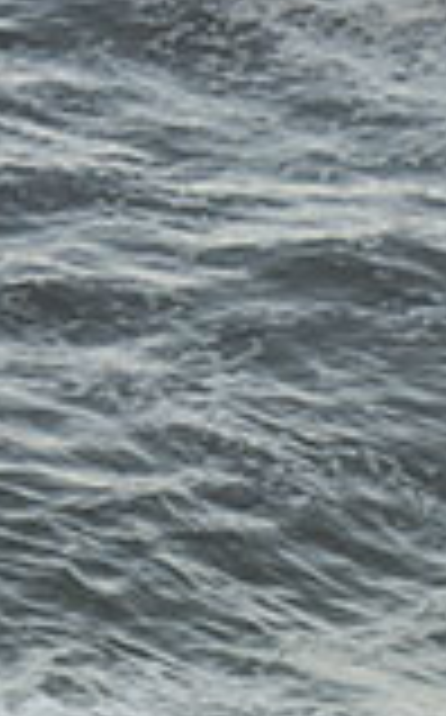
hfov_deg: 2.3
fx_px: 11174
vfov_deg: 3.6
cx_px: 966
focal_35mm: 573
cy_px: 1500
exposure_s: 1/180
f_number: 19
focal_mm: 116
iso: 640
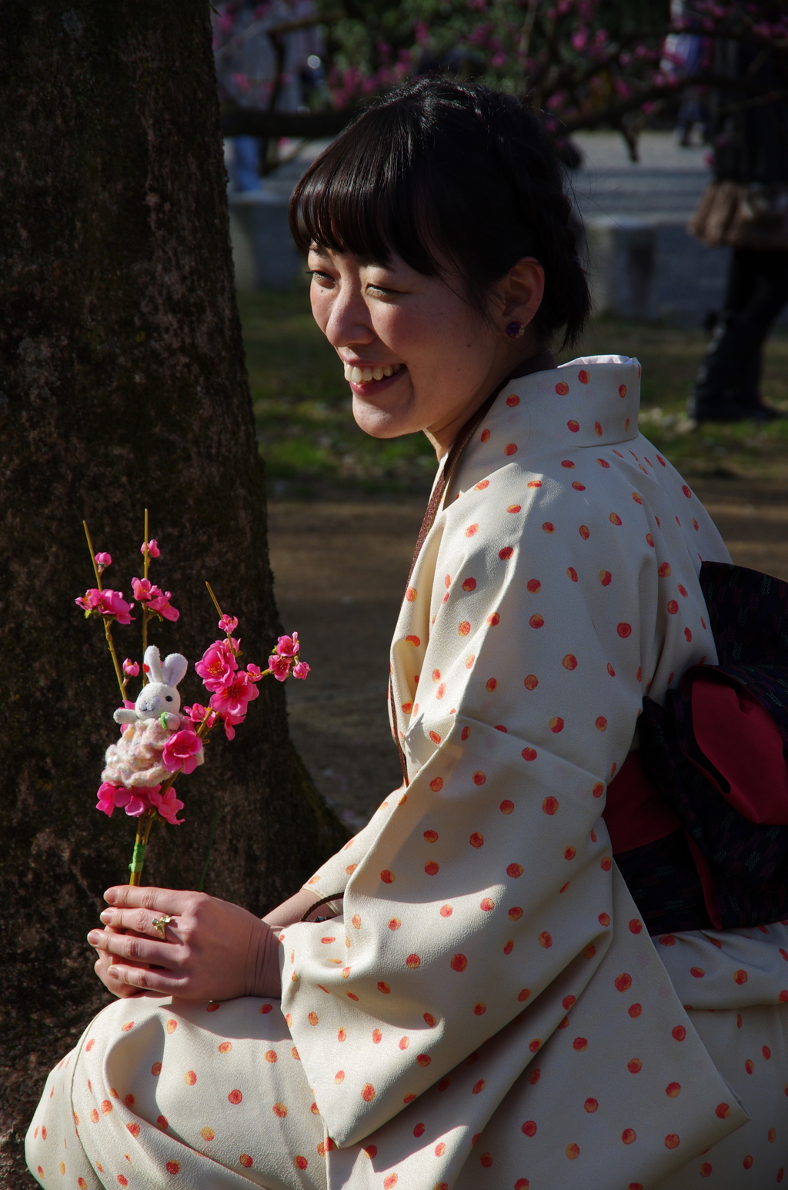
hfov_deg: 10.3
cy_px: 595
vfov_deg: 15.6
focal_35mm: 132
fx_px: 4353
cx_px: 394
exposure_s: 1/400
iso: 200
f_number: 9
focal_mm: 88
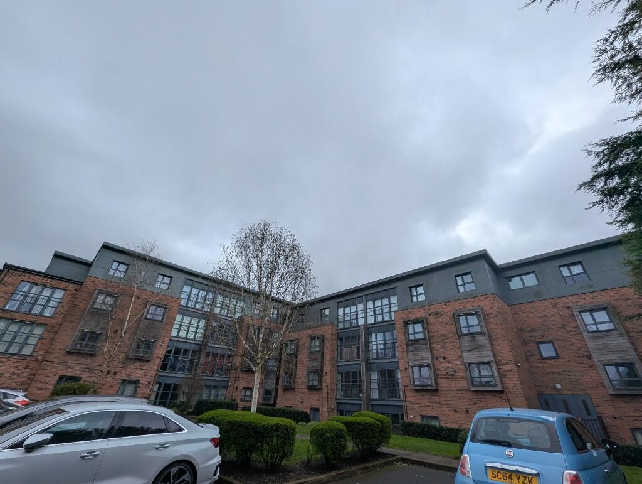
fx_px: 241
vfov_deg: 90.1
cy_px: 242
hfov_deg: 106.1
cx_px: 321
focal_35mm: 13
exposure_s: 1/2053
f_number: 2.2
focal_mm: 1.95
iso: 50
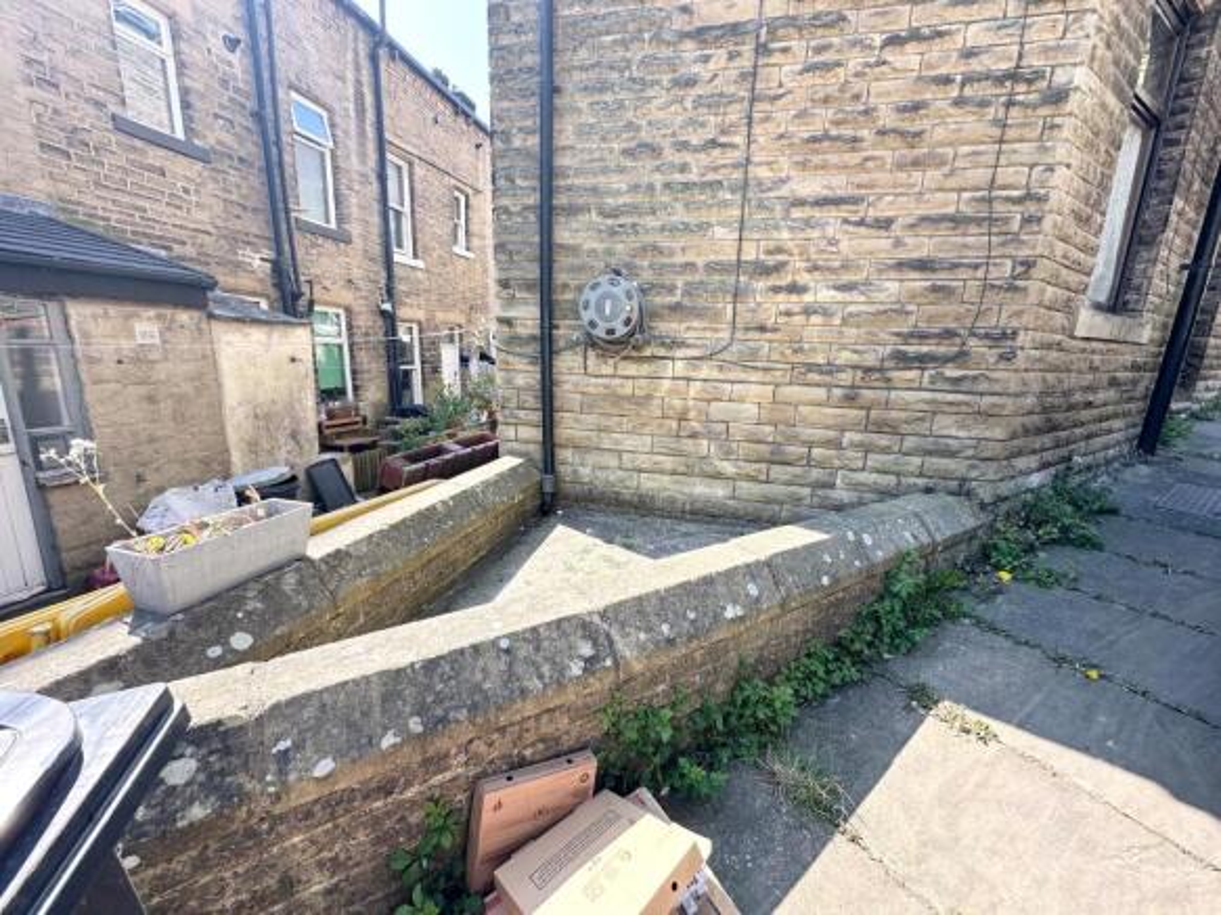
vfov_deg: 85.7
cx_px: 610
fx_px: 494
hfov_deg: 102.1
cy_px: 458
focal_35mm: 14
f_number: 2.2
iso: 40
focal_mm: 2.22
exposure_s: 1/304
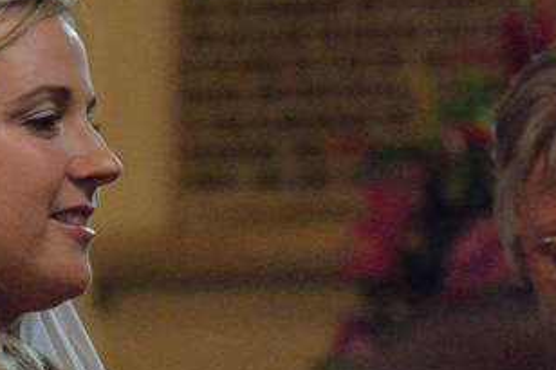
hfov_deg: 3.0
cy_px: 139
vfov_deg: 2.0
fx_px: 10542
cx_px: 61
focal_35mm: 683
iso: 1600
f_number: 5.6
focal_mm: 200
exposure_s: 1/100
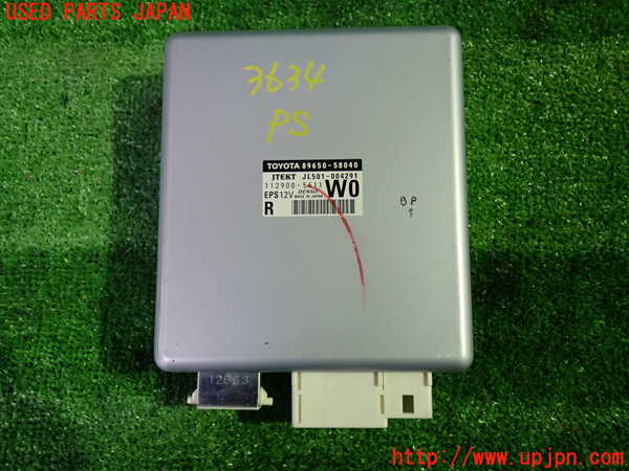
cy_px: 236
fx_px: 545
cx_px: 314
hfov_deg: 60.0
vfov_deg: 46.8
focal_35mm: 30
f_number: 2.3
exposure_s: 1/30
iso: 250
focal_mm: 5.4
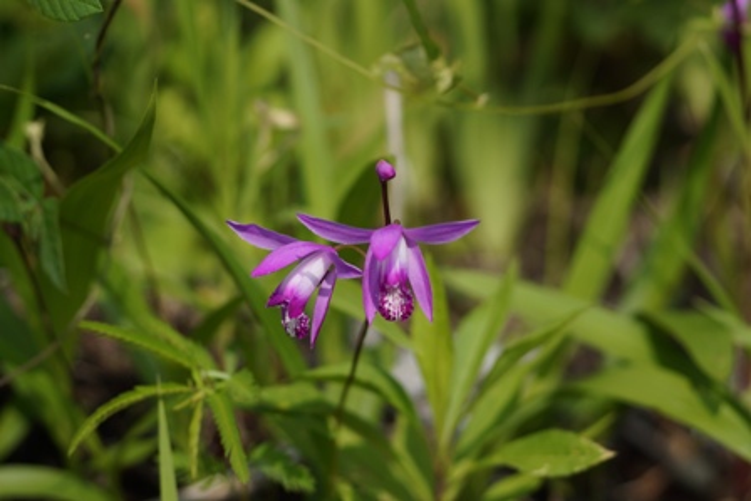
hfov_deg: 15.2
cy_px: 250
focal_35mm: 135
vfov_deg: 10.2
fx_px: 2817
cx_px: 376
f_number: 2.8
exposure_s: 1/1600
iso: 100
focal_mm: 90
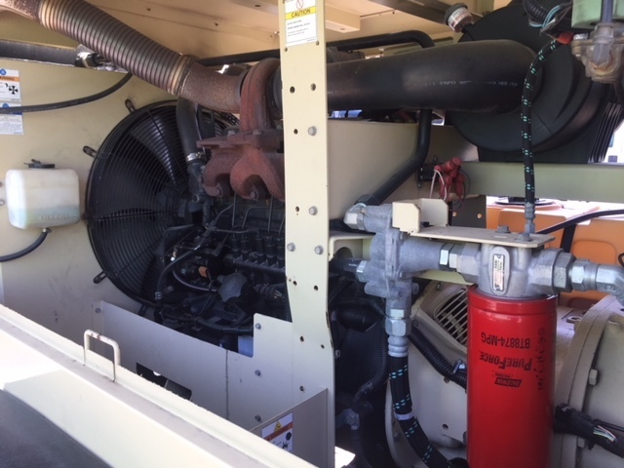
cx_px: 312
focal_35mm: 29
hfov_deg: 61.7
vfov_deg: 48.2
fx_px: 523
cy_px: 234
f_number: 2.2
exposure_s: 1/120
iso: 32
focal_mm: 4.15
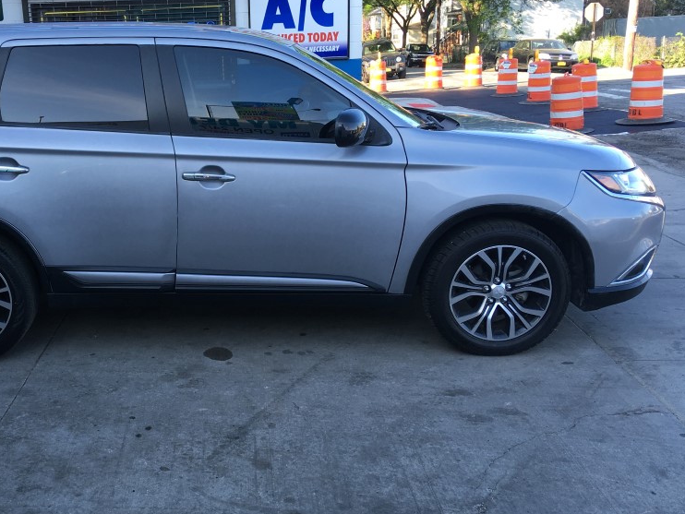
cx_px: 217
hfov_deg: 45.9
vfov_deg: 36.0
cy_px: 240
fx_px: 792
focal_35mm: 40
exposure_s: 1/154
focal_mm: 4.15
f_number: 2.2
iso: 25
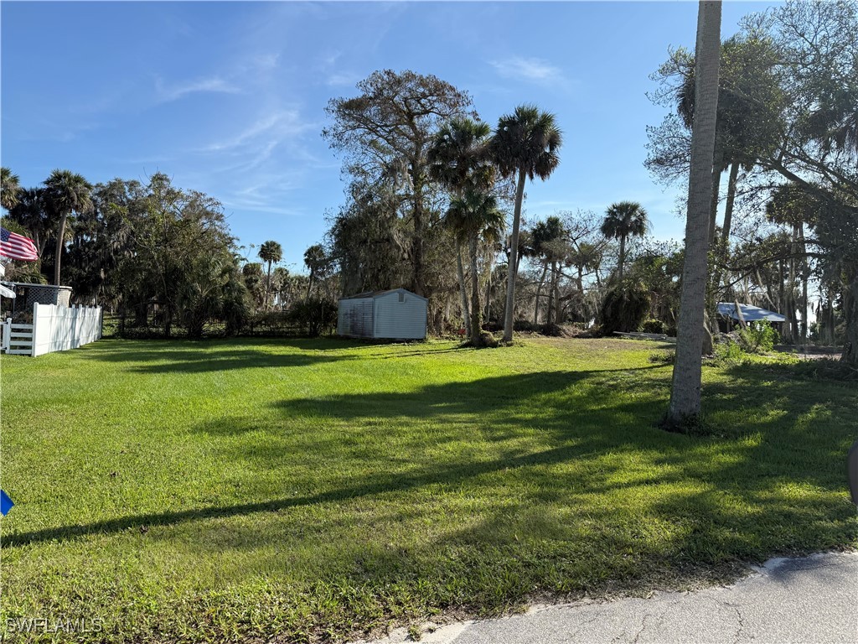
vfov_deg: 56.8
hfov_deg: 71.6
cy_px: 322
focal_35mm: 24
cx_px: 429
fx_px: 595
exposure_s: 1/3759
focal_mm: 6.76
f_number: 1.78
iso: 100
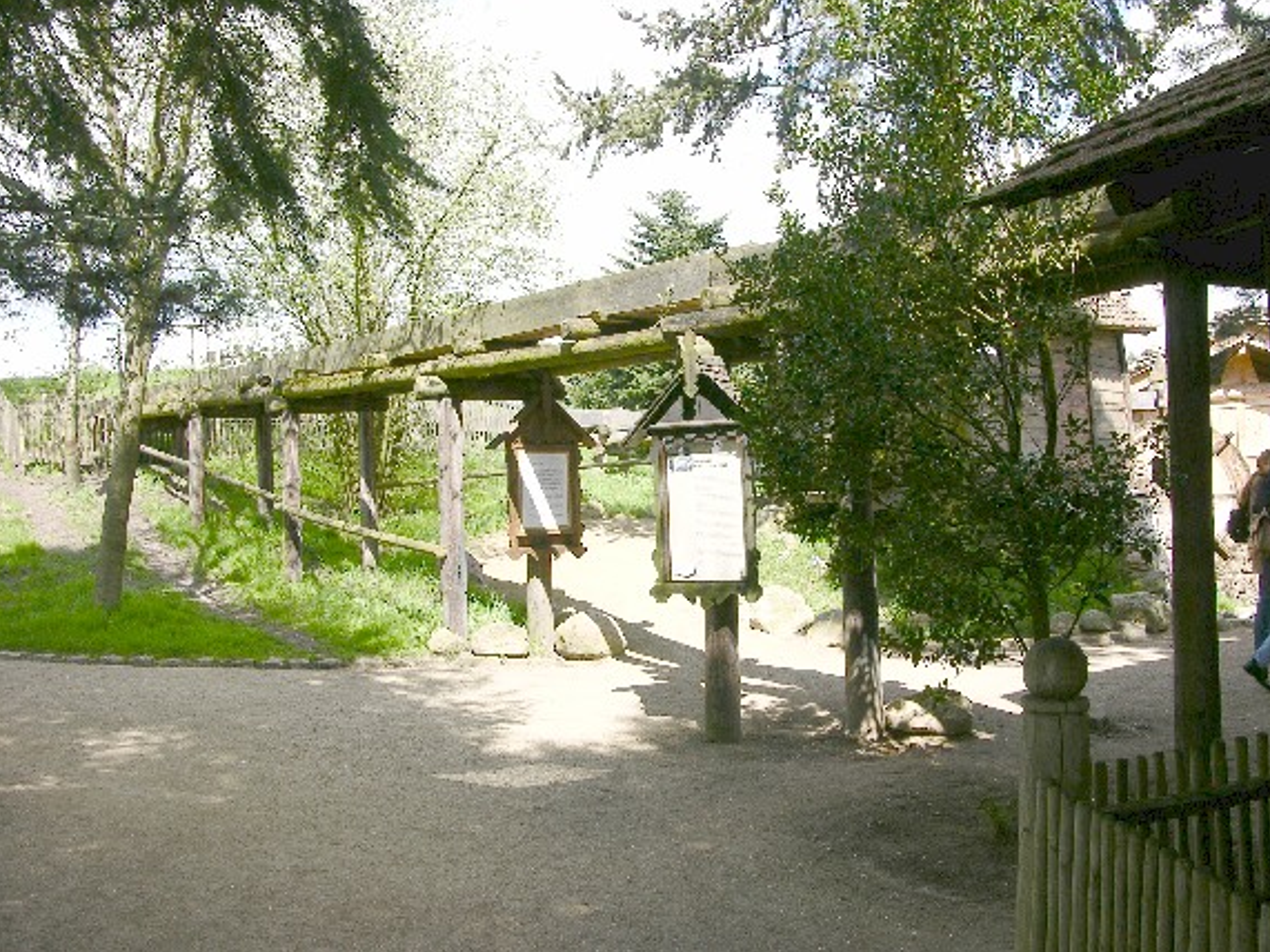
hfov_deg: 51.4
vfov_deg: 39.6
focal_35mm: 36
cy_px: 467
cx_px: 648
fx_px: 1320
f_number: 6.3
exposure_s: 1/92
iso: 50
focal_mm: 8.9
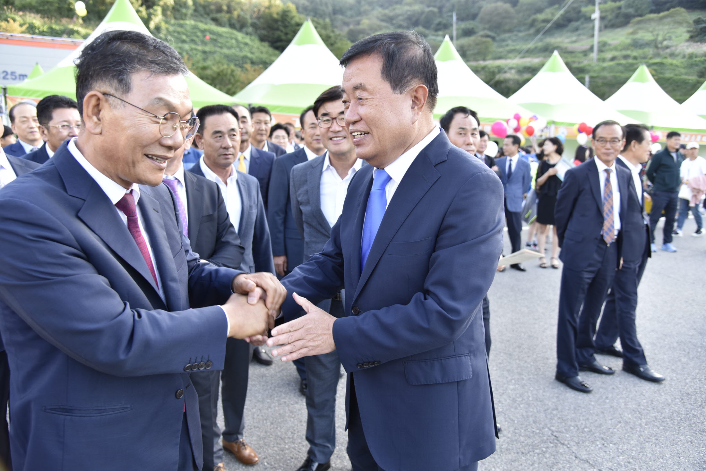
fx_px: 588
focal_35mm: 30
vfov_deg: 43.6
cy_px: 236
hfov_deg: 61.9
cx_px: 353
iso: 220
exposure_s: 1/125
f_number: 4
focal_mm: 30
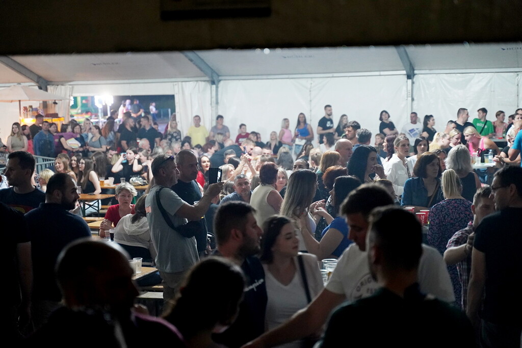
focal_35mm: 62
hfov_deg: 32.4
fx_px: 899
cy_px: 174
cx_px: 261
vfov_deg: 21.9
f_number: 2.8
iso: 5000
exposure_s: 1/100
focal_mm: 62
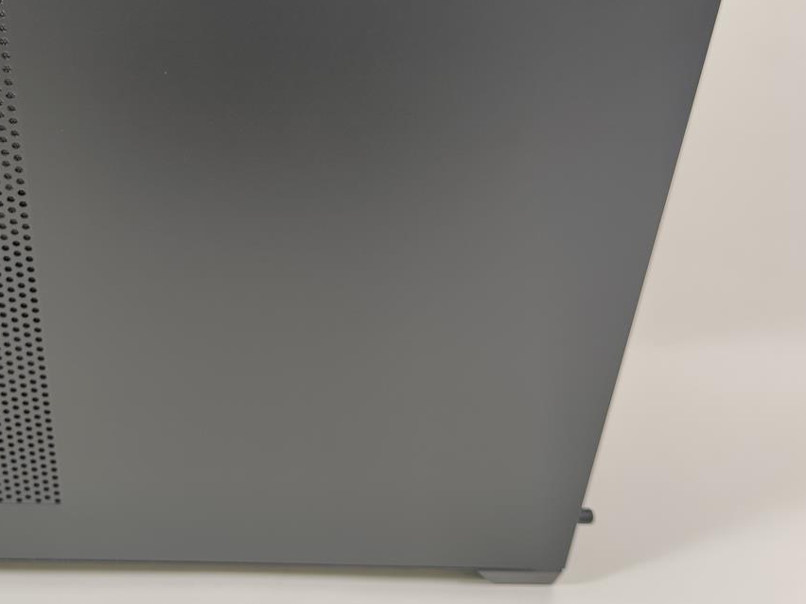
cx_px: 183
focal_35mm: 44
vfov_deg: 32.5
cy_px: 182
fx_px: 1024
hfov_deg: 41.4
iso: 54
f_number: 1.85
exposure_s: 1/100
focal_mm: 6.78
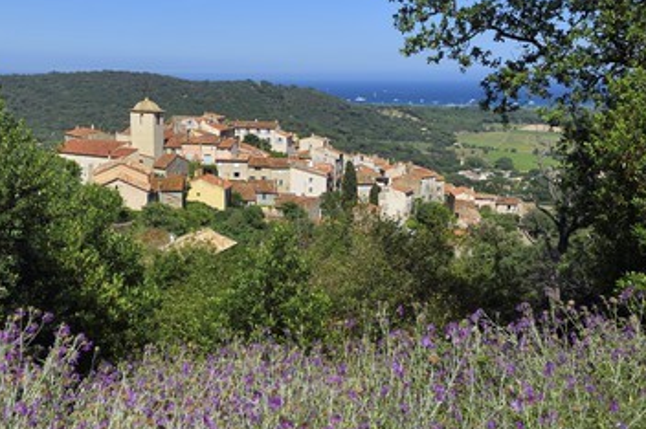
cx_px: 283
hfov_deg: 45.4
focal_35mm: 43
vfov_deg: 31.1
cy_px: 198
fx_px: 771
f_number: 16
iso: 200
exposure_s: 1/200
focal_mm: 36
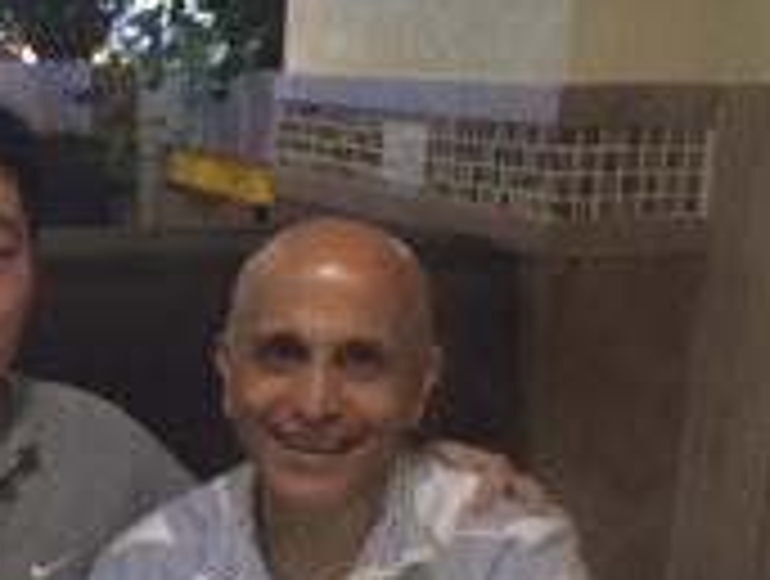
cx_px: 113
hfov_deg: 24.7
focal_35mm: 77
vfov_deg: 18.7
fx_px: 1716
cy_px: 584
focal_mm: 4.12
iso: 320
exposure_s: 1/20
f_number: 2.2
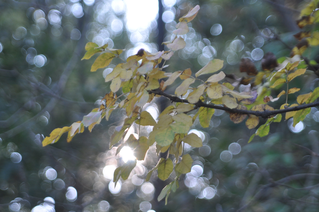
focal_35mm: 174
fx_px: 1540
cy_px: 106
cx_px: 160
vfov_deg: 7.9
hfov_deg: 11.8
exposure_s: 1/60
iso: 200
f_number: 5.6
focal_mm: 116
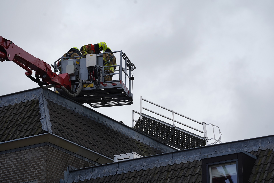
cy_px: 92
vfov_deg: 7.8
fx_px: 1347
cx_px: 137
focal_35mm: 177
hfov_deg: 11.6
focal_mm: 177
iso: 64
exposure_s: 1/100
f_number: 7.1
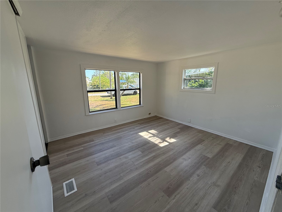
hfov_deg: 102.1
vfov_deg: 85.7
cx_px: 141
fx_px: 114
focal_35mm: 14
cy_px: 106
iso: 64
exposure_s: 1/359
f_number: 2.2
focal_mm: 2.22
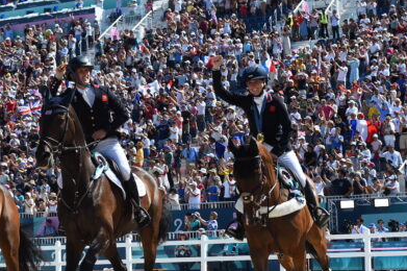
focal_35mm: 111
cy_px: 171
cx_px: 90
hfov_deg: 18.3
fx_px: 1254
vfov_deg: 12.3
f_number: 6.3
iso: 220
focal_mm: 70
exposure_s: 1/1000
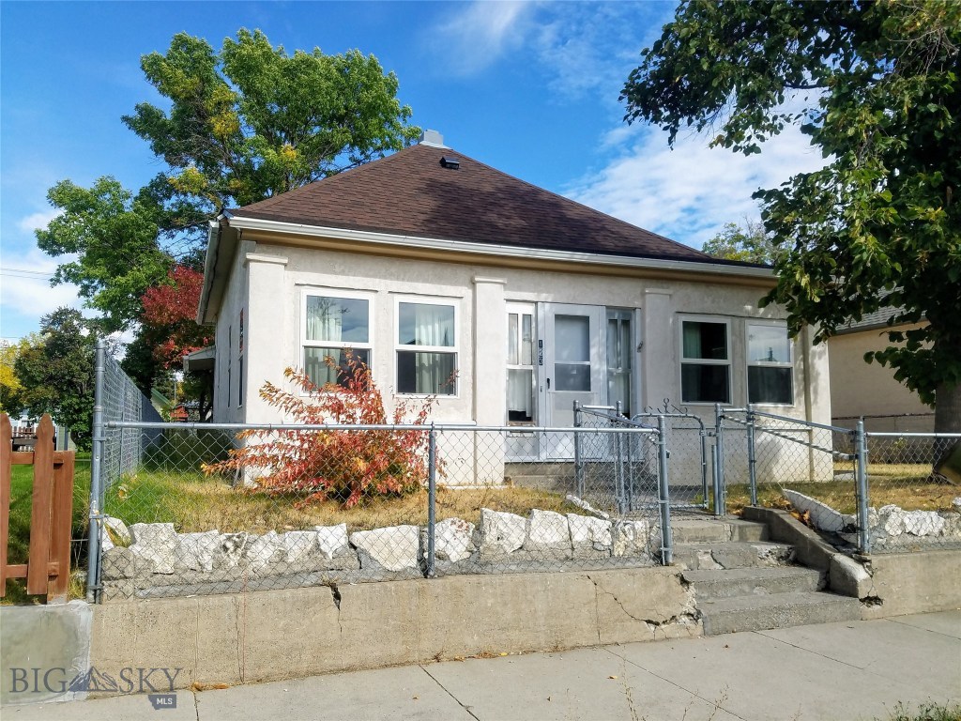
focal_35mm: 26
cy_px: 360
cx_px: 480
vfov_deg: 53.1
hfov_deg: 67.3
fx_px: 722
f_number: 1.7
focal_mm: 4.2
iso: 50
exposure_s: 1/1816
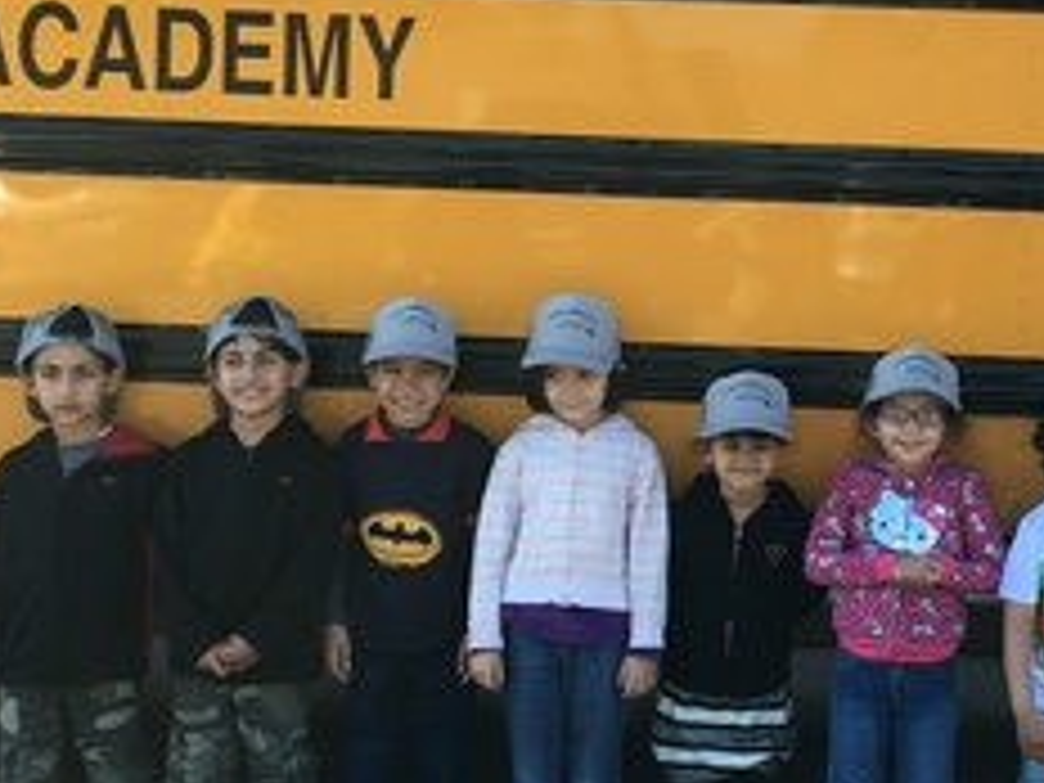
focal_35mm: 90
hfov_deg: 21.4
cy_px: 324
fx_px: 2714
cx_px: 909
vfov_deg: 16.4
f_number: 2.2
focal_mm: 4.15
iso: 25
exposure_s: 1/316
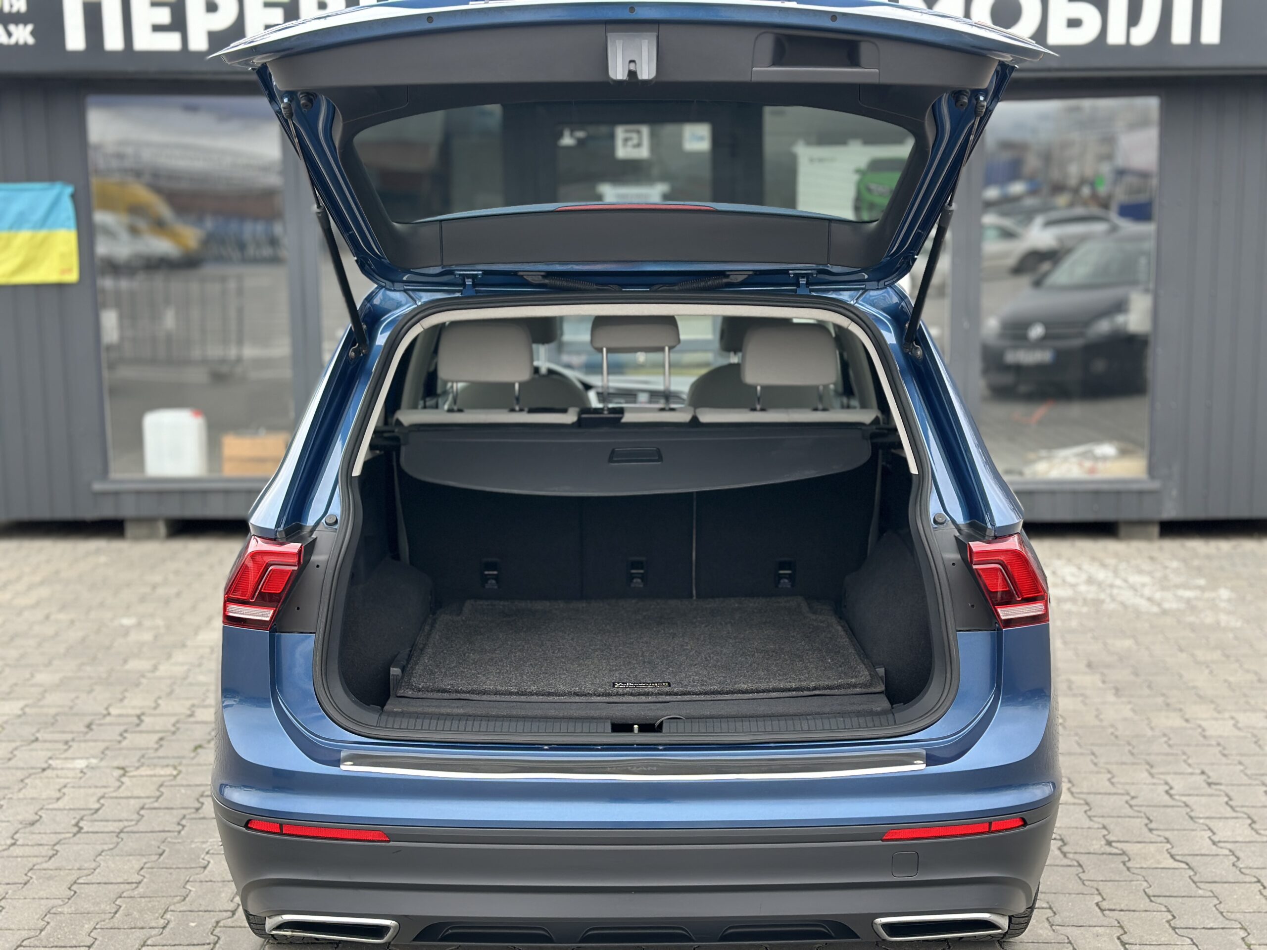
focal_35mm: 48
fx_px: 1757
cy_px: 475
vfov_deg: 30.3
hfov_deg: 39.7
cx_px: 634
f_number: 1.78
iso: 80
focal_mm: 6.86
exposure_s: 1/491
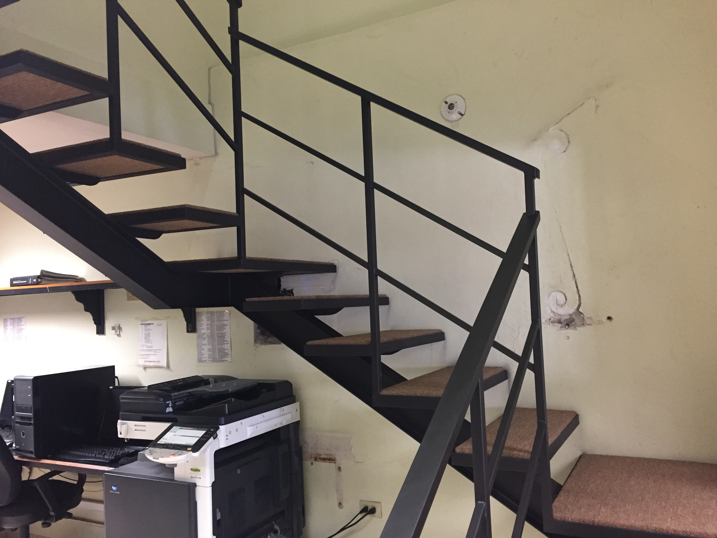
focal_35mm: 29
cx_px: 358
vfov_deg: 48.2
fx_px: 601
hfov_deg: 61.7
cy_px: 269
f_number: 2.2
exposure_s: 1/15
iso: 250
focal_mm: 4.15
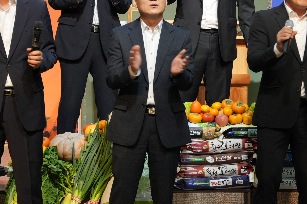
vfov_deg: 7.0
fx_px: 1663
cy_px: 5
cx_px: 271
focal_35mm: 195
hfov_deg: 10.5
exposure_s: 1/125
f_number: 4
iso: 800
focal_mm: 70
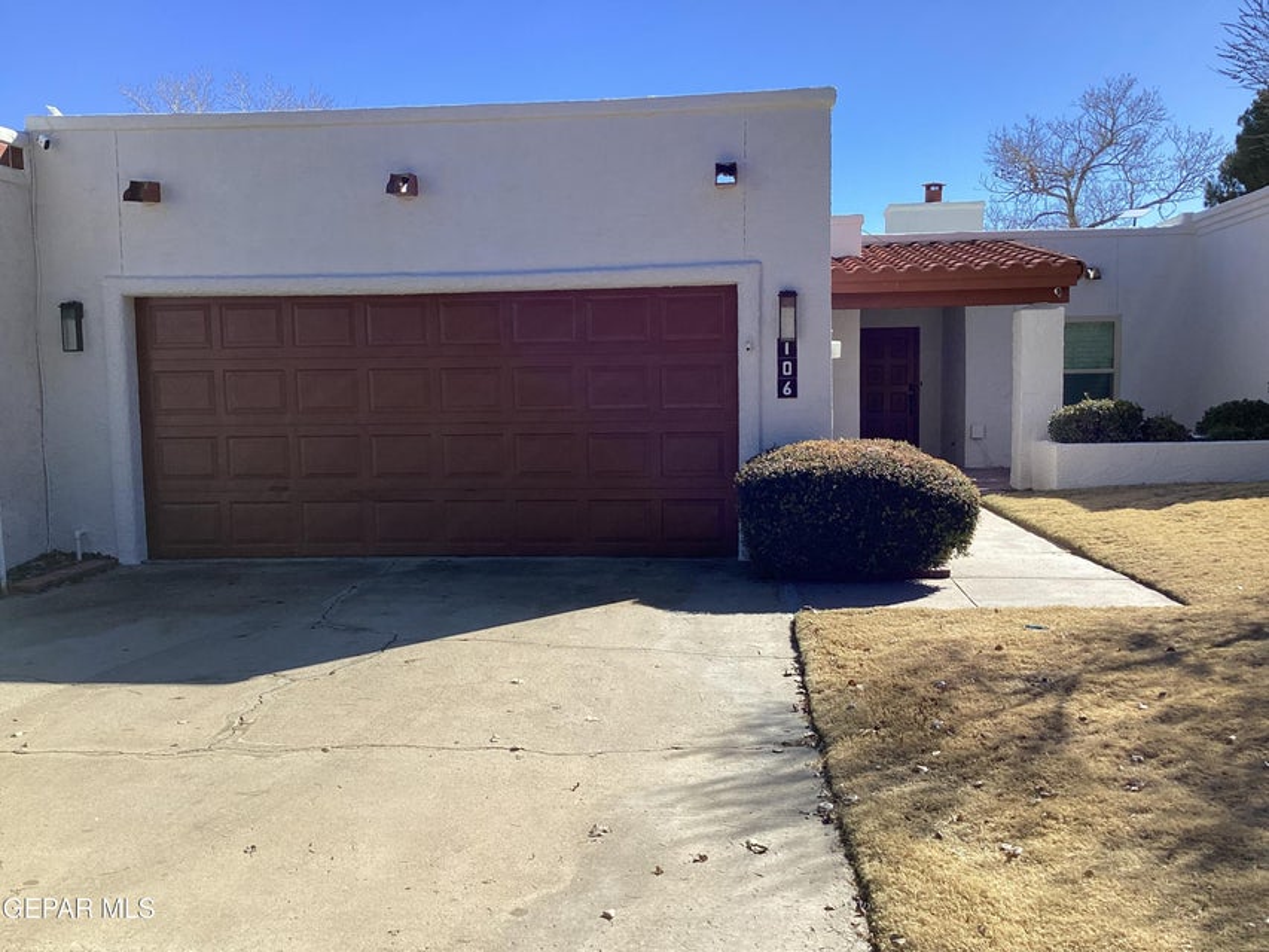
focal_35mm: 31
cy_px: 476
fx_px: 1137
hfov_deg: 58.3
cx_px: 634
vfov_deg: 45.5
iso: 25
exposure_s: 1/994
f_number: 2.4
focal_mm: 3.3
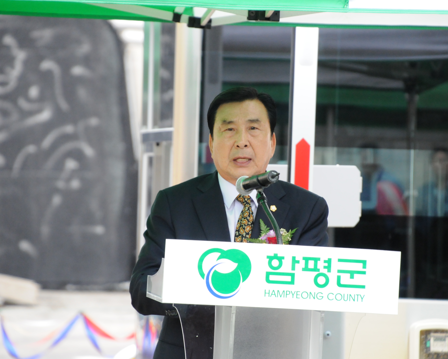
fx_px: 4906
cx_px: 229
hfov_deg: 5.2
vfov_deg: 4.2
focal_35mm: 370
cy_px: 168
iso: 1250
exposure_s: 1/200
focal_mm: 200
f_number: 7.1
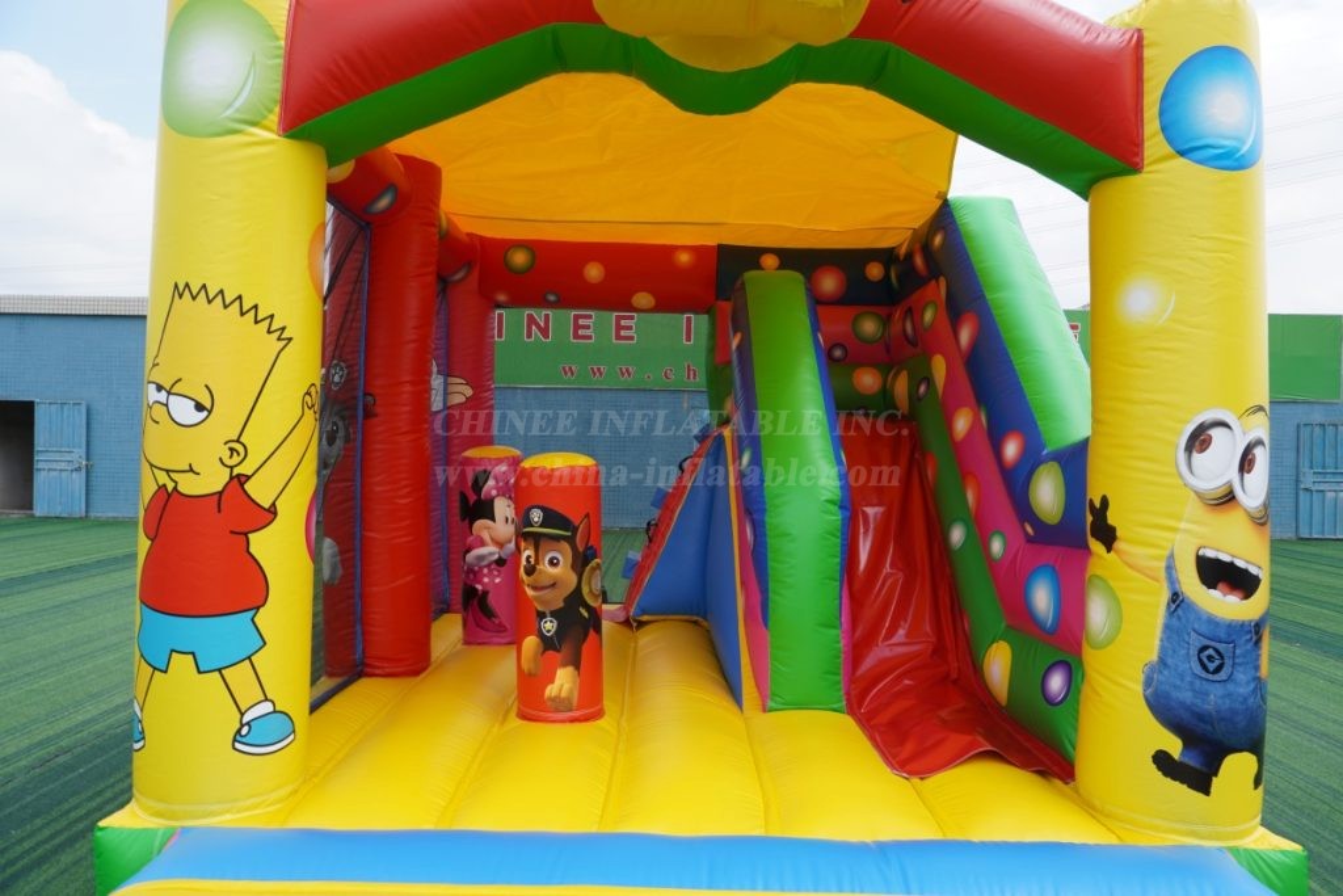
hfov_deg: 73.7
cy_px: 448
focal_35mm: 24
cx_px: 672
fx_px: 895
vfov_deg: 53.1
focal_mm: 16
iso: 100
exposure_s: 1/160
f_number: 8
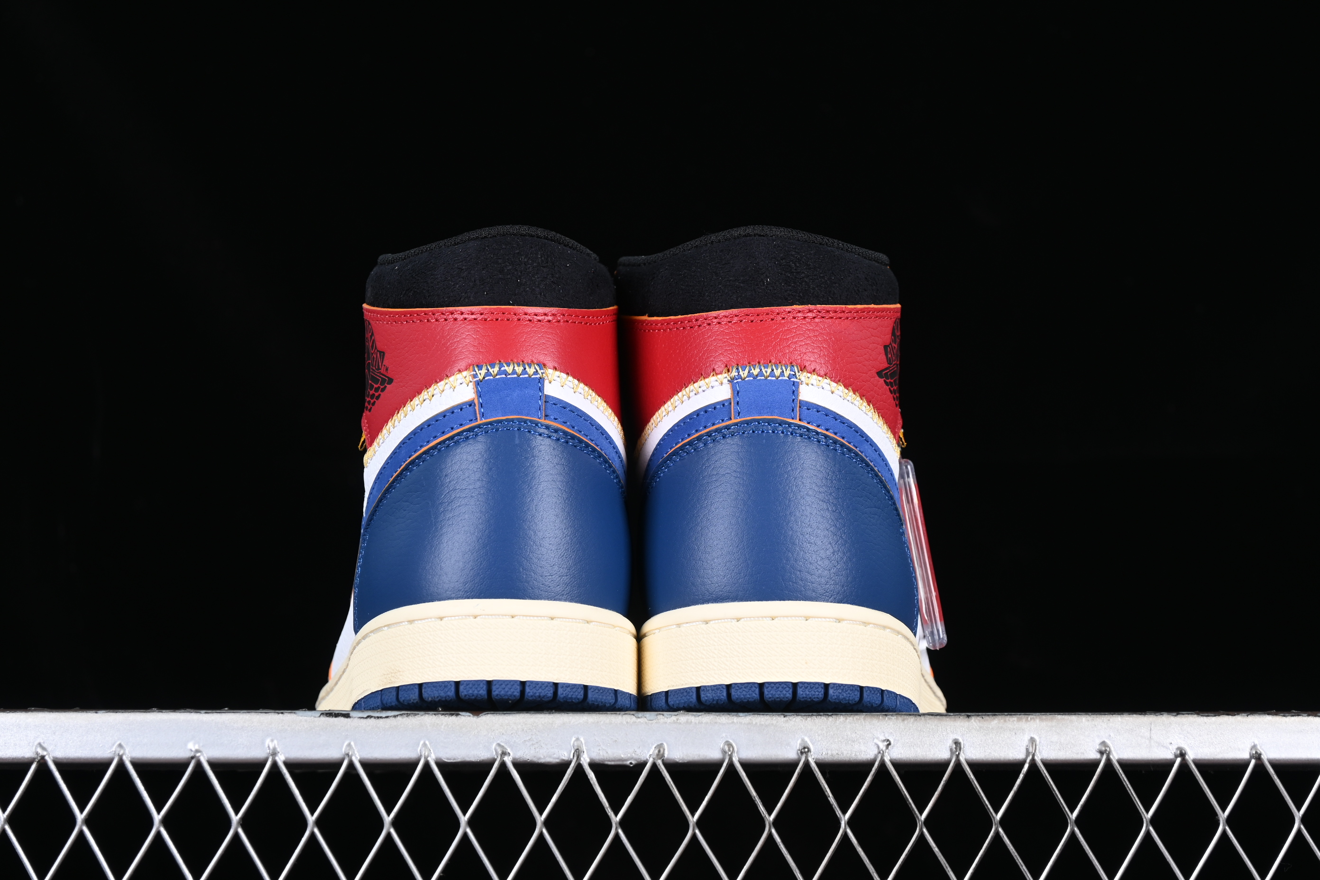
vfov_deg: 18.2
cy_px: 440
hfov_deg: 27.0
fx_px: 2750
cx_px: 660
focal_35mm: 75
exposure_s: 1/80
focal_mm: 50
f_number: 6.3
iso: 160
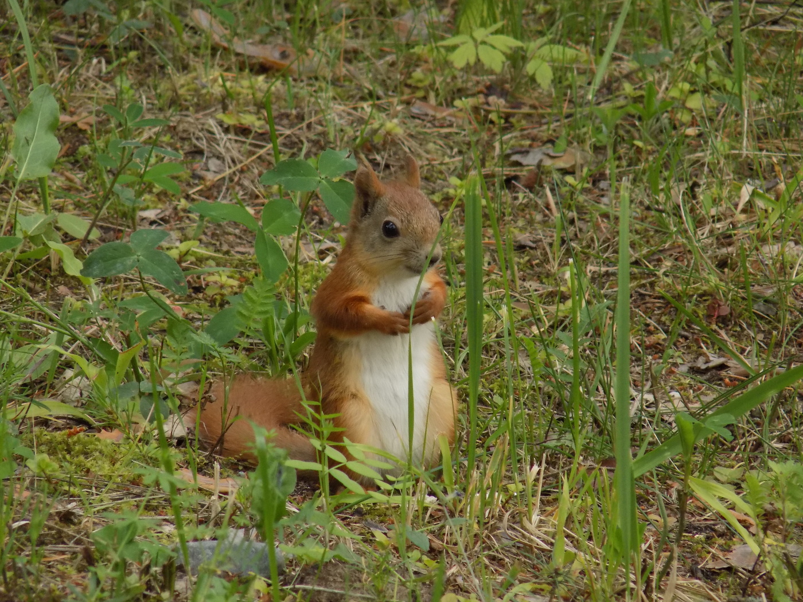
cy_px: 301
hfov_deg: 3.1
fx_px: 14614
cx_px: 402
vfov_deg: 2.4
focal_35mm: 630
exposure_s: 1/125
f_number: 5.9
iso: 320
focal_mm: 112
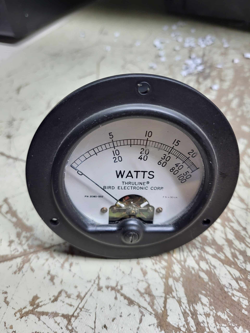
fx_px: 250
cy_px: 166
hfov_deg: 53.1
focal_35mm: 26
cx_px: 125
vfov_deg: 67.3
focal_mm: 5.4
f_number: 1.8
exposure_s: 1/60
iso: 200
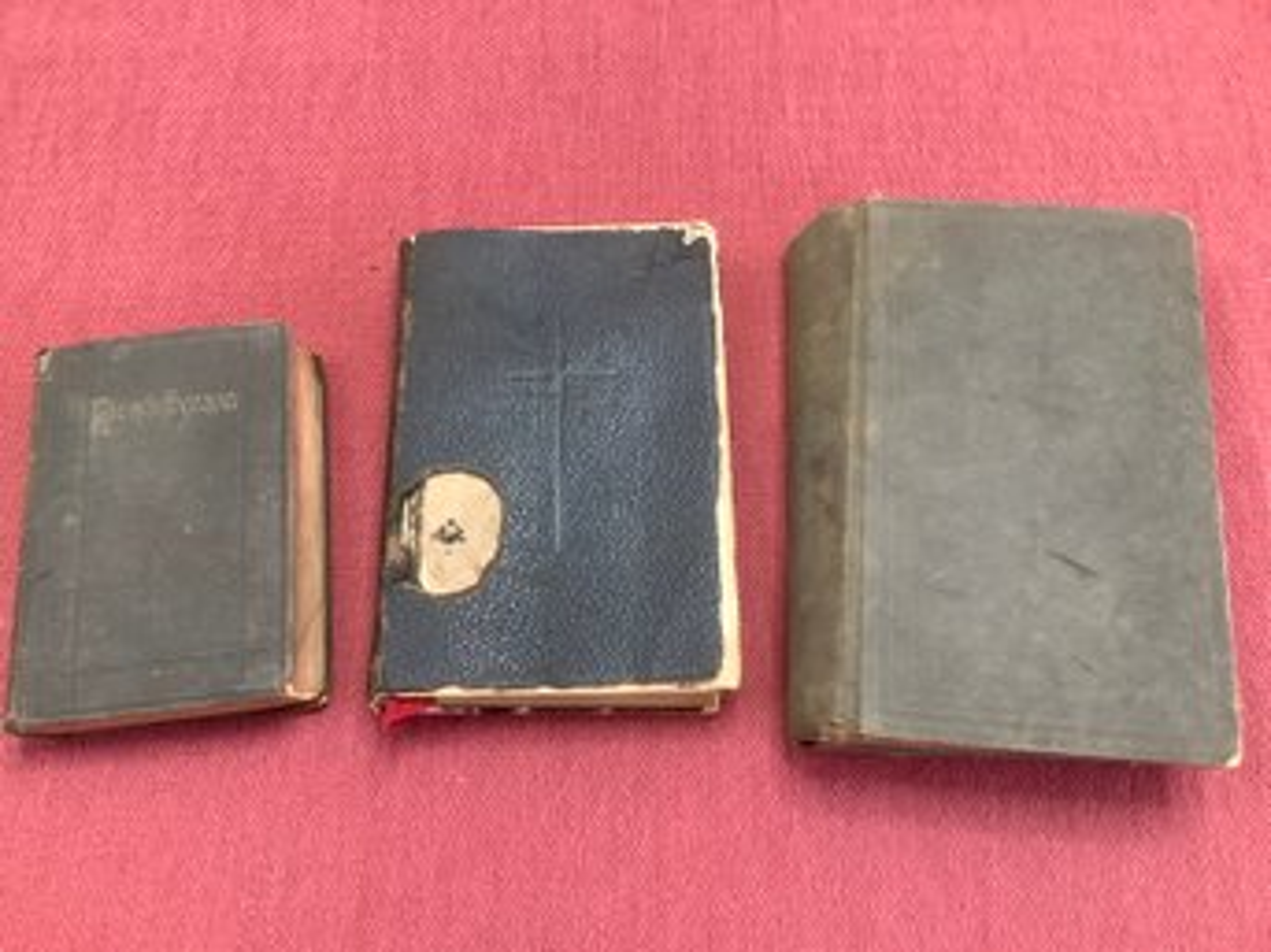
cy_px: 476
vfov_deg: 45.4
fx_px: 1138
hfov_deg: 58.4
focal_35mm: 31
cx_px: 636
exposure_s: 1/60
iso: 200
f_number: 2.4
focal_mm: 3.3
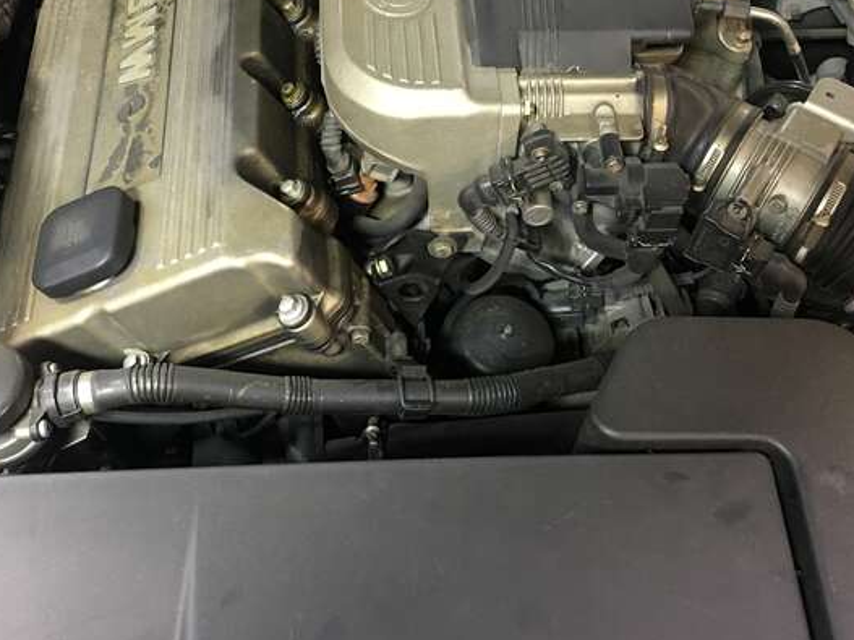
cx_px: 392
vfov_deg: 32.8
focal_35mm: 44
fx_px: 1085
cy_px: 279
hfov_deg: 42.9
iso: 80
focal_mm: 4.15
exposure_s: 1/8
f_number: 2.2
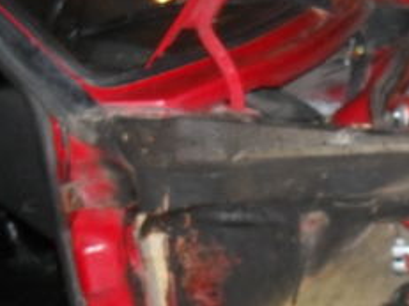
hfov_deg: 18.8
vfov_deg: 14.9
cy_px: 334
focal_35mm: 97
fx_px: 1145
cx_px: 524
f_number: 3.2
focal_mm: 6.3
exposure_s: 1/45
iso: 240
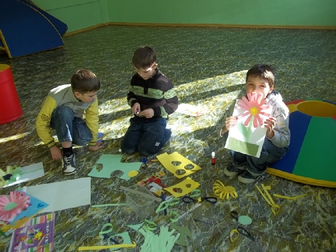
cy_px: 126
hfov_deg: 56.8
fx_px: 311
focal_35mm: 32
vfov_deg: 44.2
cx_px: 168
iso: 64
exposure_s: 1/125
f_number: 2.9
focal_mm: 5.7
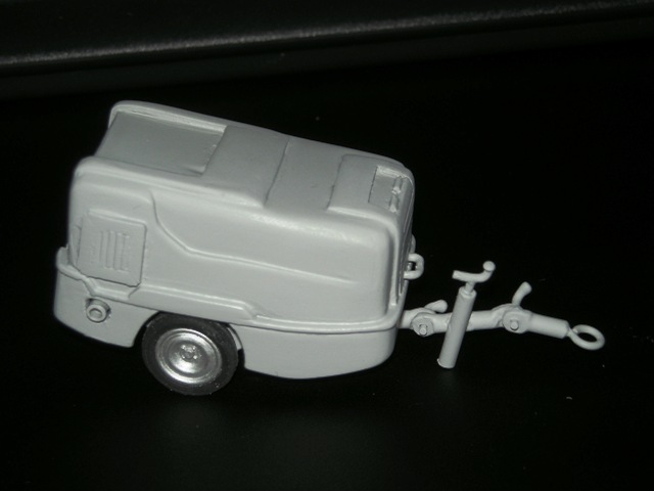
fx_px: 1776
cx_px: 327
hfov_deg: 20.9
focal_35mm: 94
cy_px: 246
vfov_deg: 15.7
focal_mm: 15.3
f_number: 8.8
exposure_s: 1/60
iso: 64
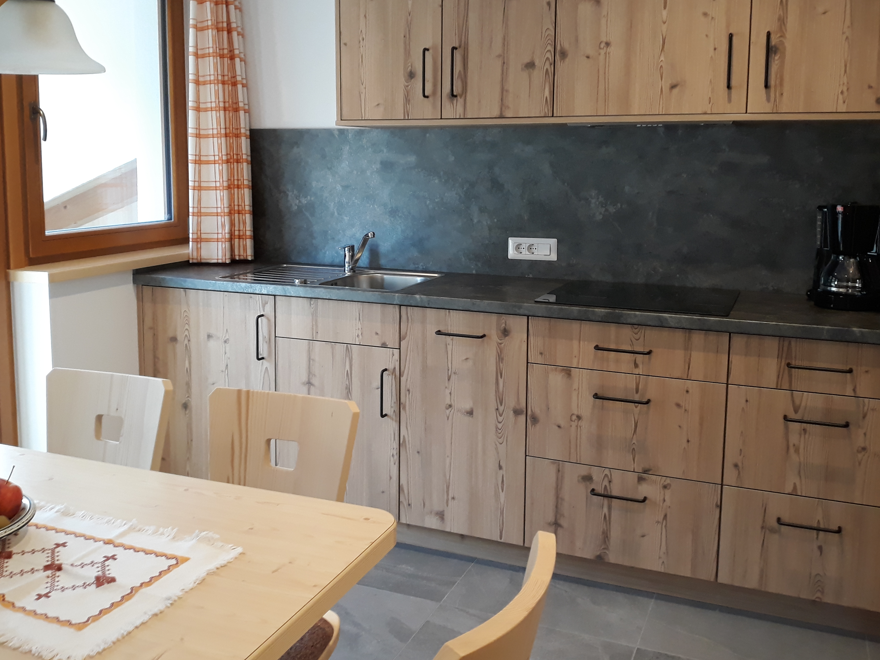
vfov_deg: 42.8
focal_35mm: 33
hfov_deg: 55.3
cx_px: 407
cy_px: 267
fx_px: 839
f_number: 1.7
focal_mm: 3.71
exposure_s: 1/50
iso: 125
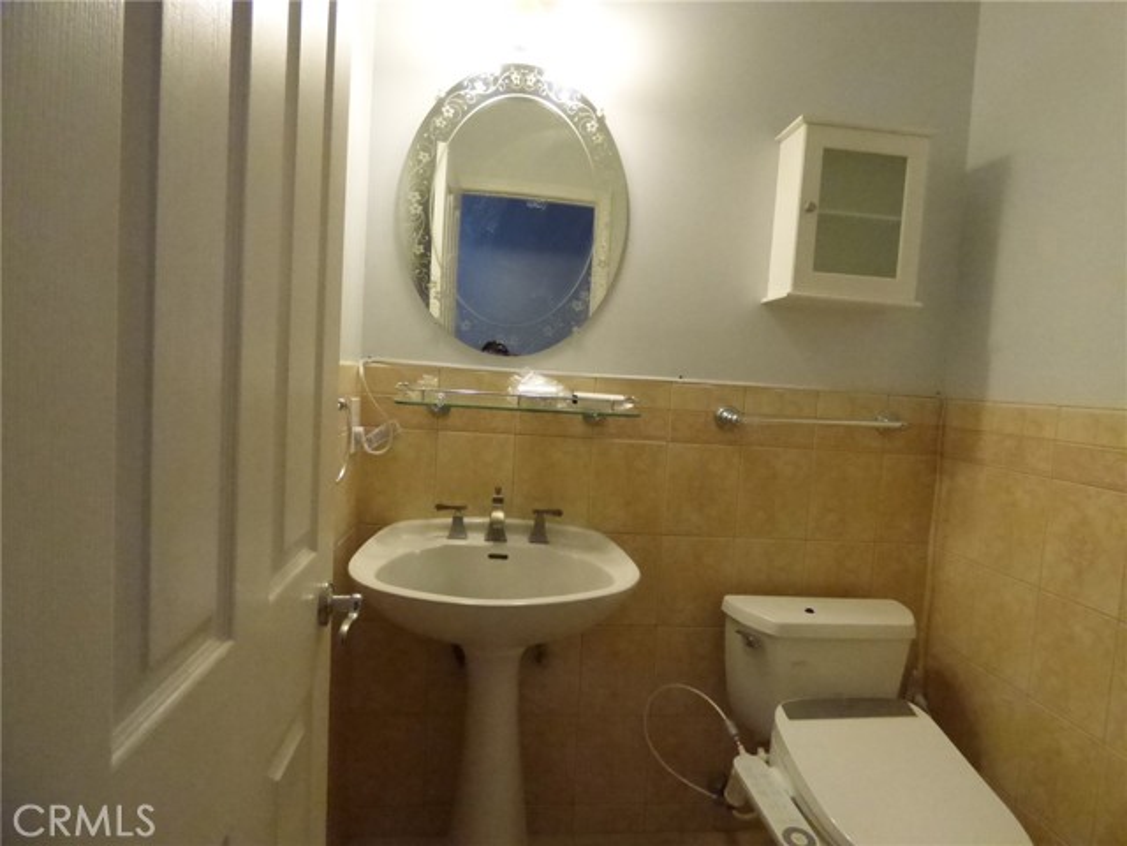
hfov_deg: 81.7
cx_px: 564
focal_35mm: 20
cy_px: 423
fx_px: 651
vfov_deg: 66.0
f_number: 2.8
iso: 1600
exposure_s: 1/640
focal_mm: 3.58
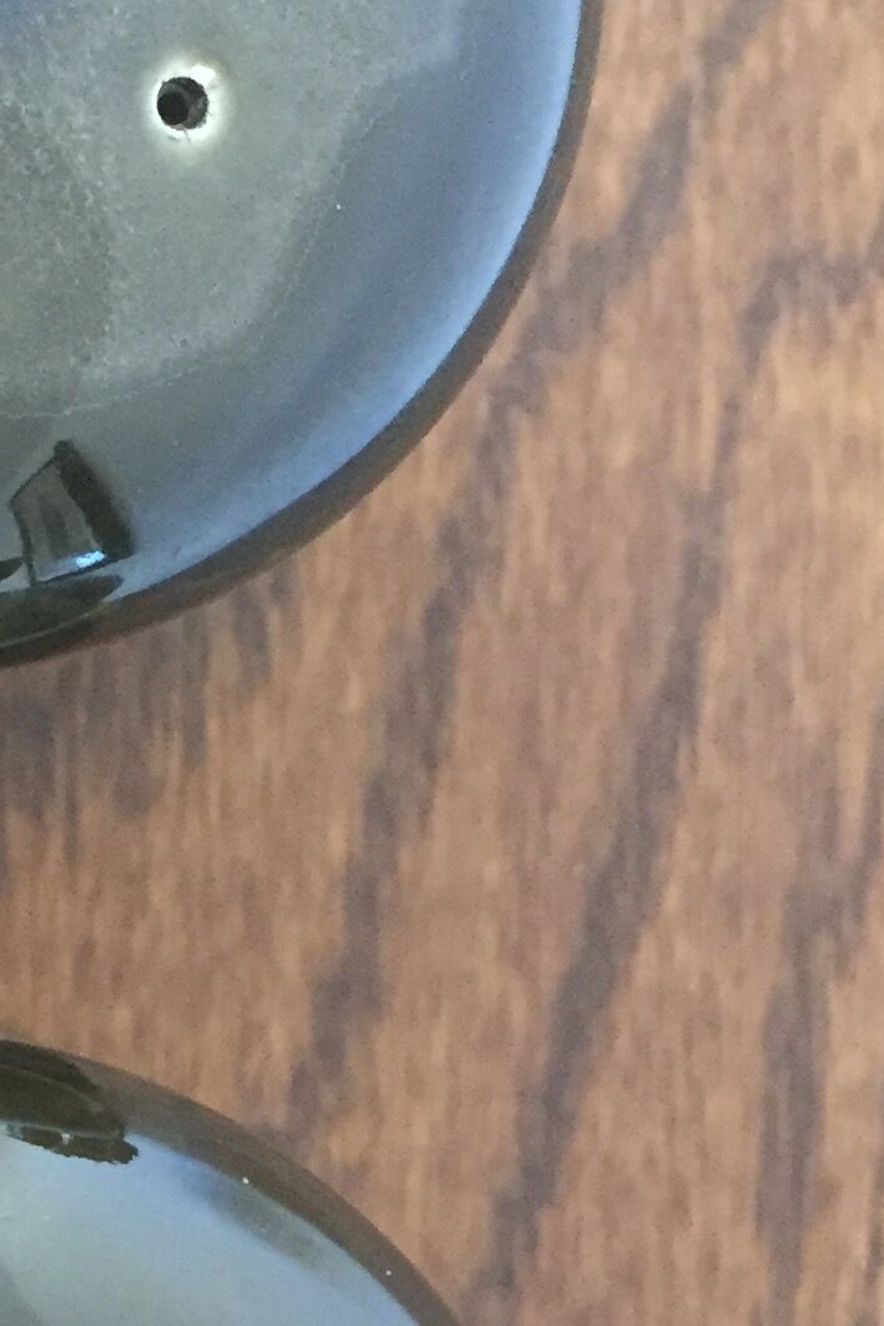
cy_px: 865
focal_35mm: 92
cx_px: -47
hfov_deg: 14.6
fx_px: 3389
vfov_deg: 22.1
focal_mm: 4.15
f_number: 2.2
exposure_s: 1/25
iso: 250
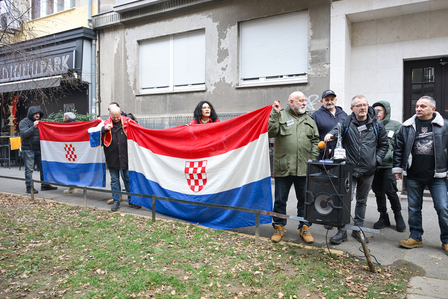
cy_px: 154
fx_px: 311
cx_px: 232
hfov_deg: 71.5
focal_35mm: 25
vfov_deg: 51.3
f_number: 4
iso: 640
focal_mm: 24
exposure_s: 1/250
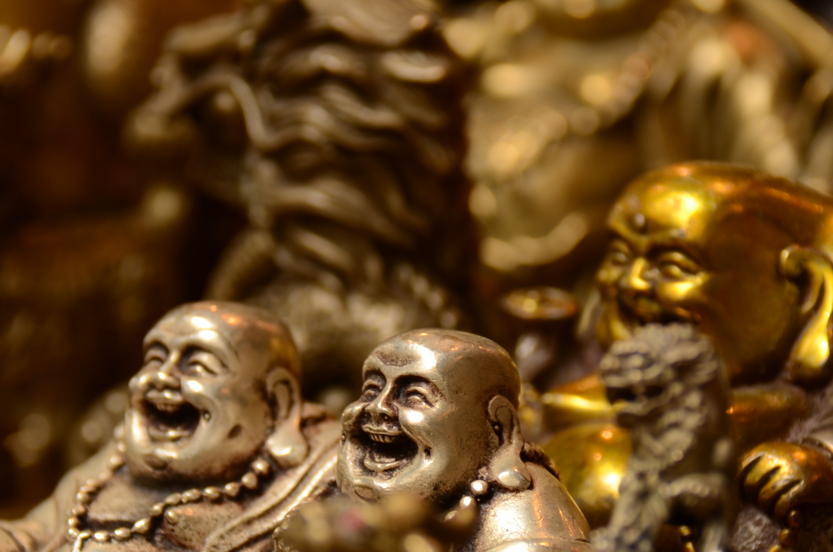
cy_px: 392
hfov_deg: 4.6
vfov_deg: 3.0
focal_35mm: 452
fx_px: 10436
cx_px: 429
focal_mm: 165
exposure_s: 1/60
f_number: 5.6
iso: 125
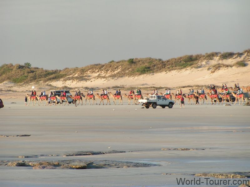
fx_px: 1871
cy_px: 94
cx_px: 125
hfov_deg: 7.6
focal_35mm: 259
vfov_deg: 5.7
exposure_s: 1/320
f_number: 4.5
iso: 50
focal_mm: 39.6
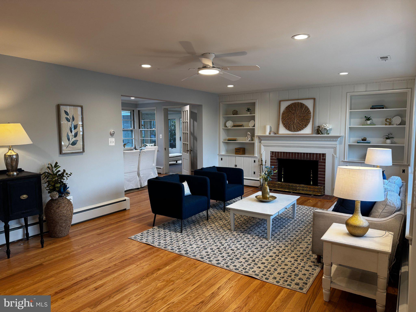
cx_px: 208
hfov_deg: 71.6
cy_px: 156
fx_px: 288
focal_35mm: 24
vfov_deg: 56.8
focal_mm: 6.76
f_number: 1.78
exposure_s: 1/120
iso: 160
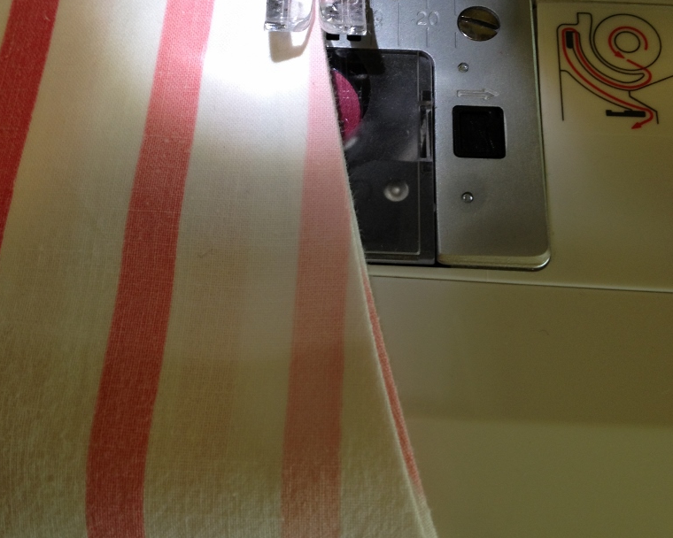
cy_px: 202
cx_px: 337
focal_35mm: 46
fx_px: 916
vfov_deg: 32.6
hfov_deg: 40.3
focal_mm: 4.28
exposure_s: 1/20
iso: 50
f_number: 2.4
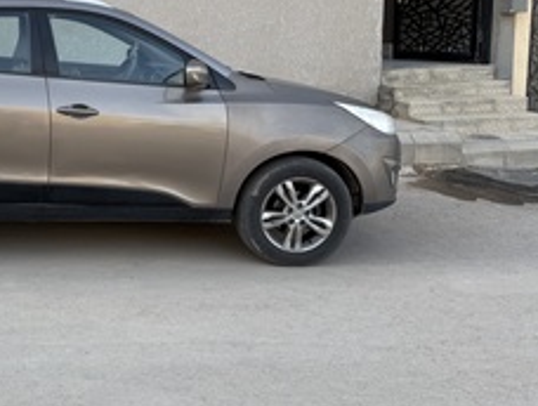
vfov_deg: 30.1
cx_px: 39
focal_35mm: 48
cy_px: 133
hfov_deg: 36.7
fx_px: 748
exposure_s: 1/796
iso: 80
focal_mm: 6.76
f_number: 1.78
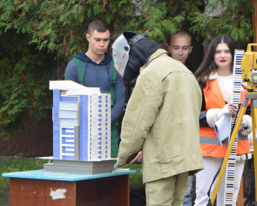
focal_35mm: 238
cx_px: 94
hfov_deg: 8.1
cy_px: 109
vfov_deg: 6.5
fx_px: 1810
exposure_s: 1/125
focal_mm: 130
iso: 280
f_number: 5.6
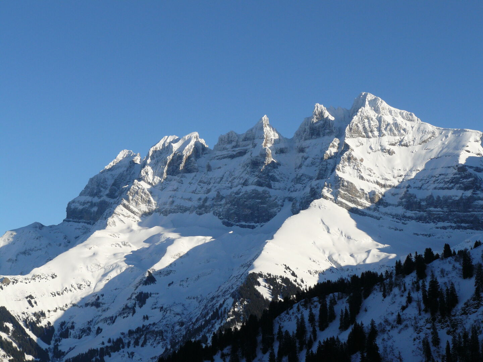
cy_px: 181
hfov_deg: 25.7
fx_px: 1060
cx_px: 242
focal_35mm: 76
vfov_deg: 19.4
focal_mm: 12.6
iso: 100
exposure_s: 1/400
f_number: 6.3
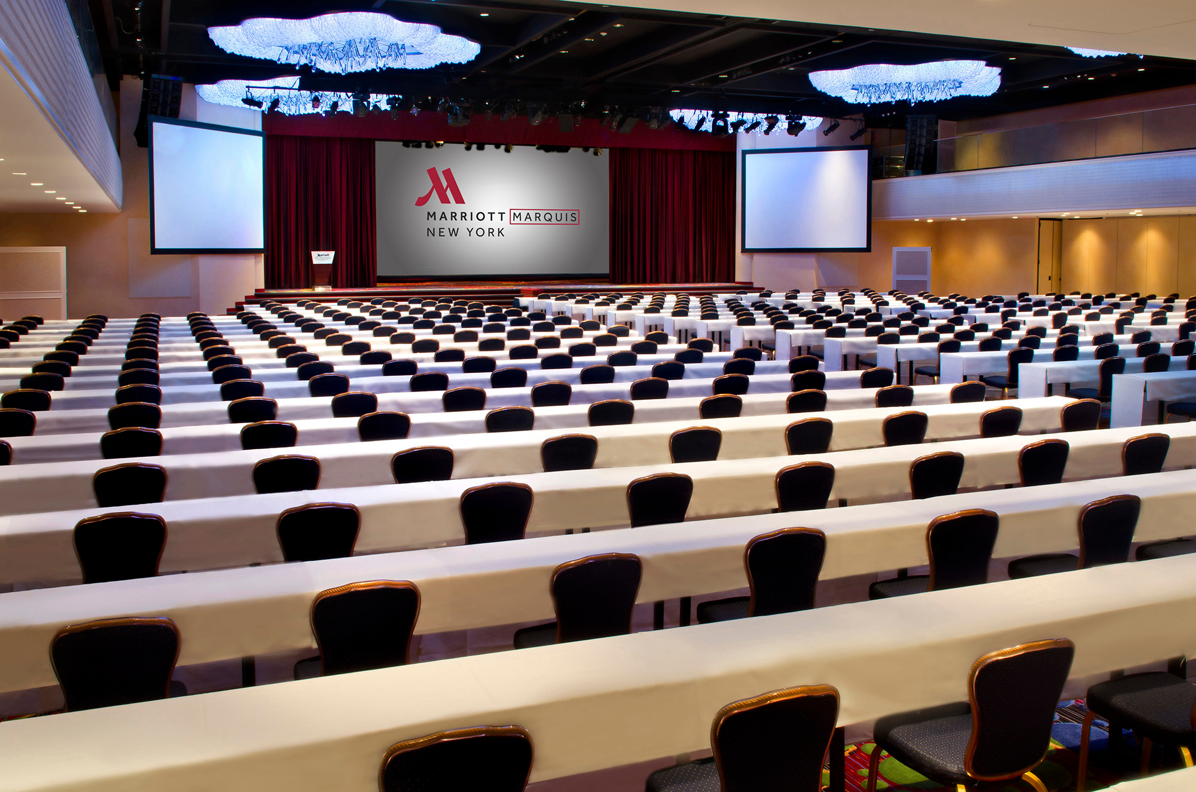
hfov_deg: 62.0
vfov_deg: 43.4
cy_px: 396
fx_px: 995
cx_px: 598
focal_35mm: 30
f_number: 11
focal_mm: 20
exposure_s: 2
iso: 100
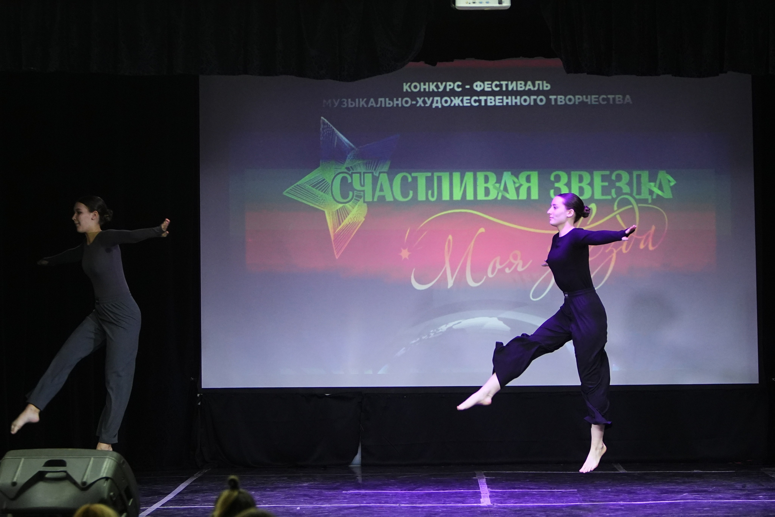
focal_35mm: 127
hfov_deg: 16.1
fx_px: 2734
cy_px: 258
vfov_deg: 10.8
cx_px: 388
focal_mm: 85
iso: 3200
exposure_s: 1/400
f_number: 2.8
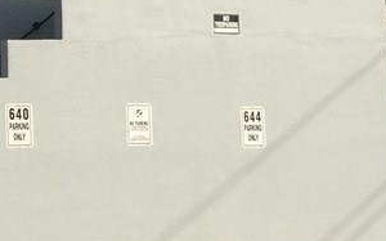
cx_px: -53
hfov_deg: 18.9
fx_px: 1104
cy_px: 70
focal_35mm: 105
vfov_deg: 12.4
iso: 32
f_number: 2.2
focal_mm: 4.15
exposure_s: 1/3968
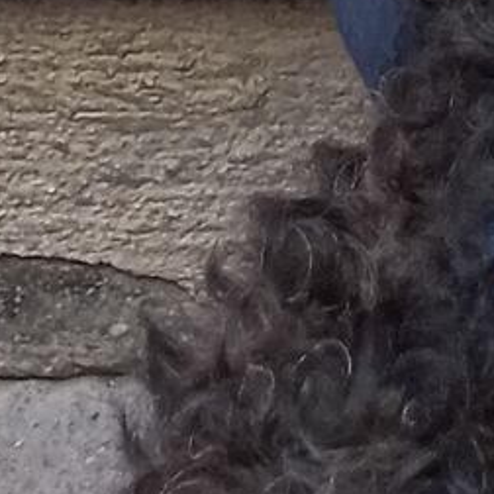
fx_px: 3665
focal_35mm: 227
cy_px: -1723
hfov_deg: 7.5
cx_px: 800
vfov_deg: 6.0
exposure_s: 1/33.3
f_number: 1.8
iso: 107
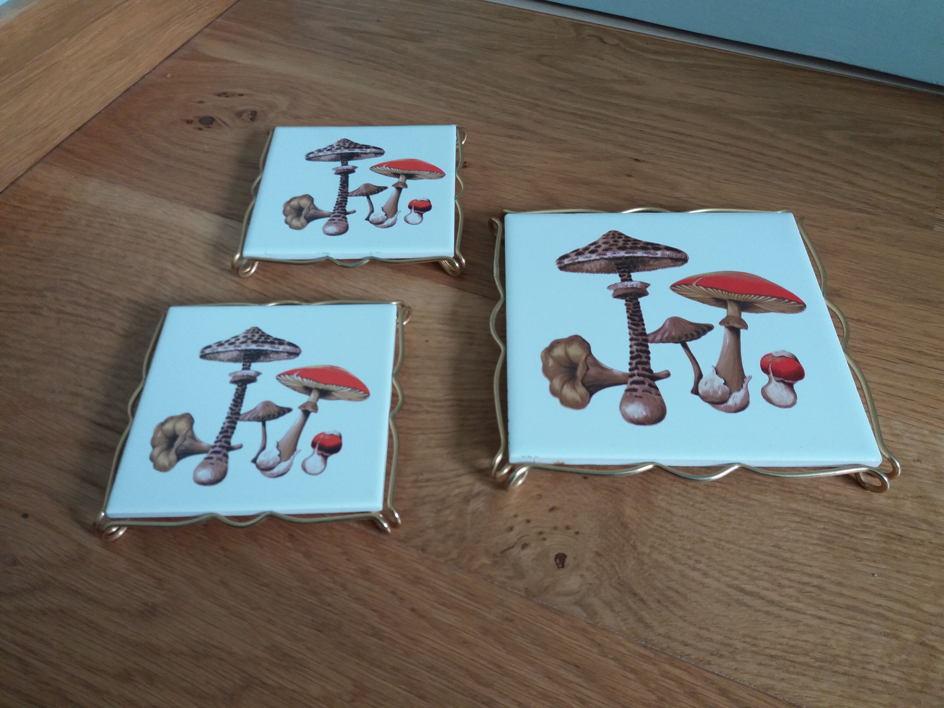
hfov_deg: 63.4
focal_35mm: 28
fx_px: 764
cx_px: 472
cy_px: 354
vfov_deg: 49.7
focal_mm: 3.7
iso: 100
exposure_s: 1/33
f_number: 1.9
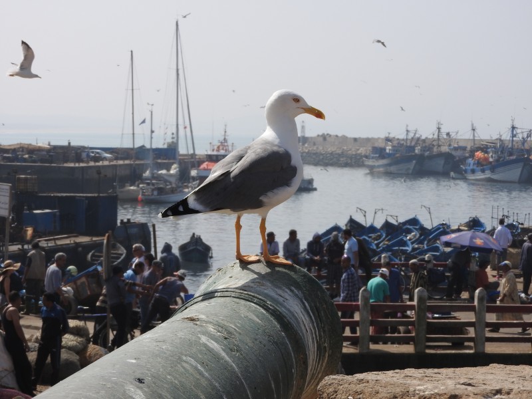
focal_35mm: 105
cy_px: 200
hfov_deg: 18.7
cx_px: 266
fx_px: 1614
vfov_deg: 14.1
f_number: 4.8
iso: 100
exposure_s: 1/1250
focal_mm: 18.8
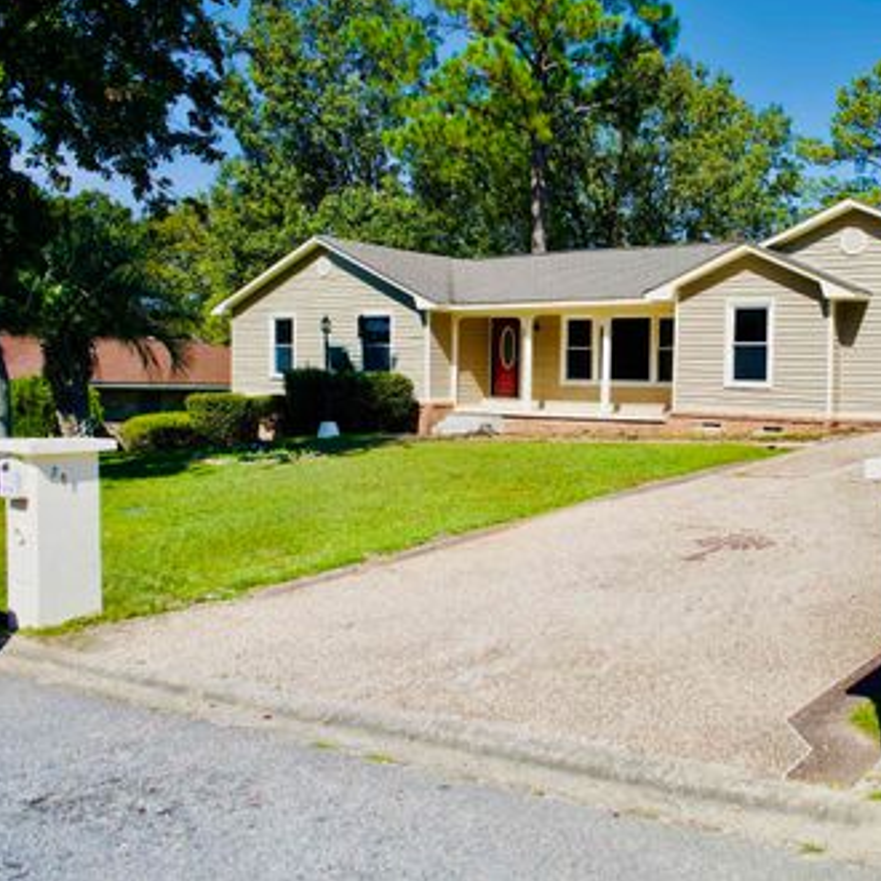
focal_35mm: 36
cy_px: 439
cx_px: 643
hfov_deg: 44.7
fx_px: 1037
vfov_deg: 46.0
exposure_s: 1/500
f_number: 5.6
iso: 50
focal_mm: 28
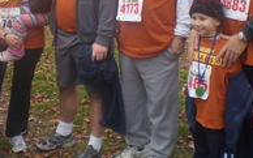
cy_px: -31
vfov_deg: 16.2
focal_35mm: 77
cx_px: 78
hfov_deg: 26.6
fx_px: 531
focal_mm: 6.3
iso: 64
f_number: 3.1
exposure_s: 1/30
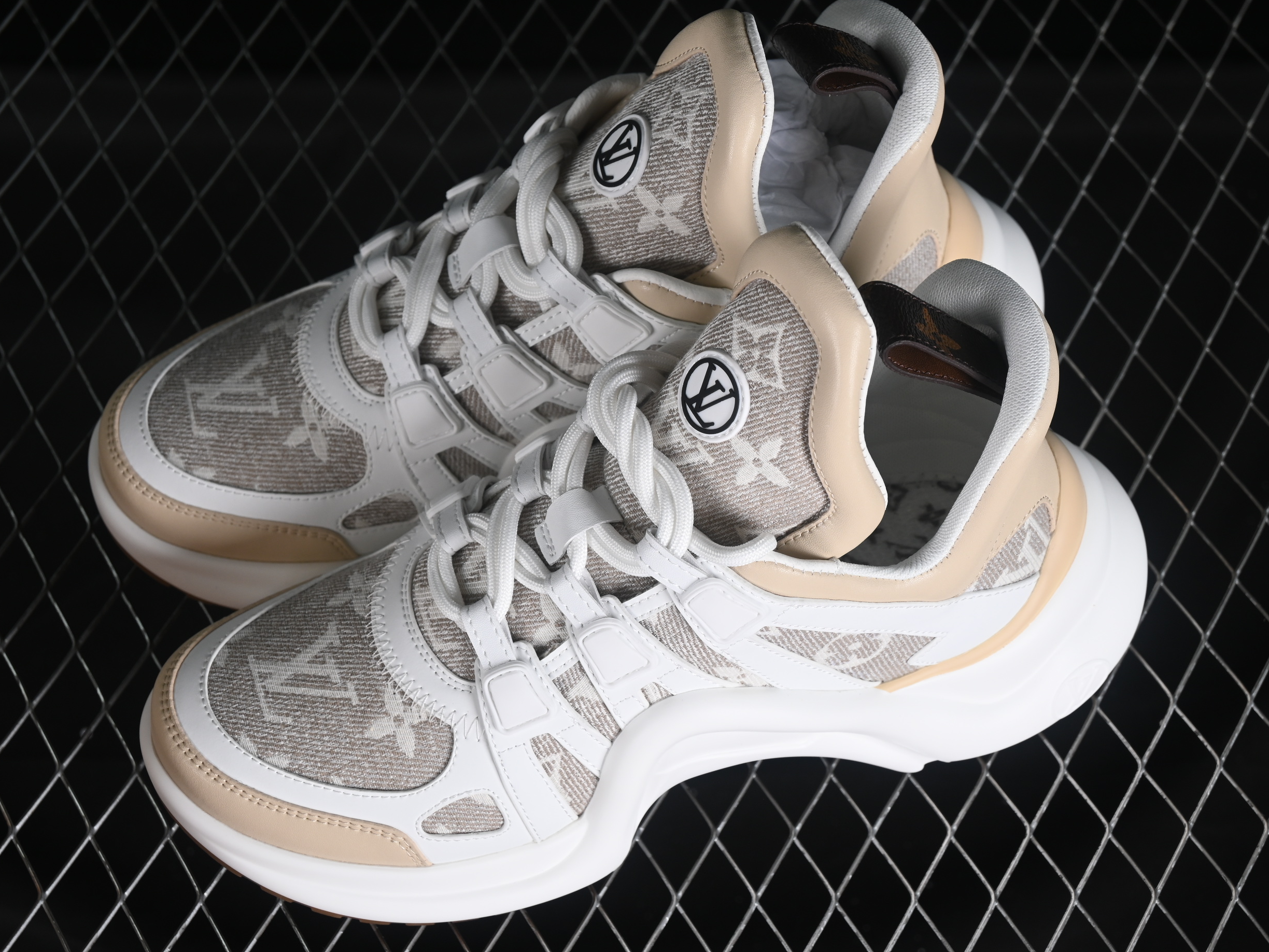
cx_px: 617
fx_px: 3006
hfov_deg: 23.8
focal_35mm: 82
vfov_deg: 18.0
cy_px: 474
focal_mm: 50
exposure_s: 1/80
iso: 160
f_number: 7.1
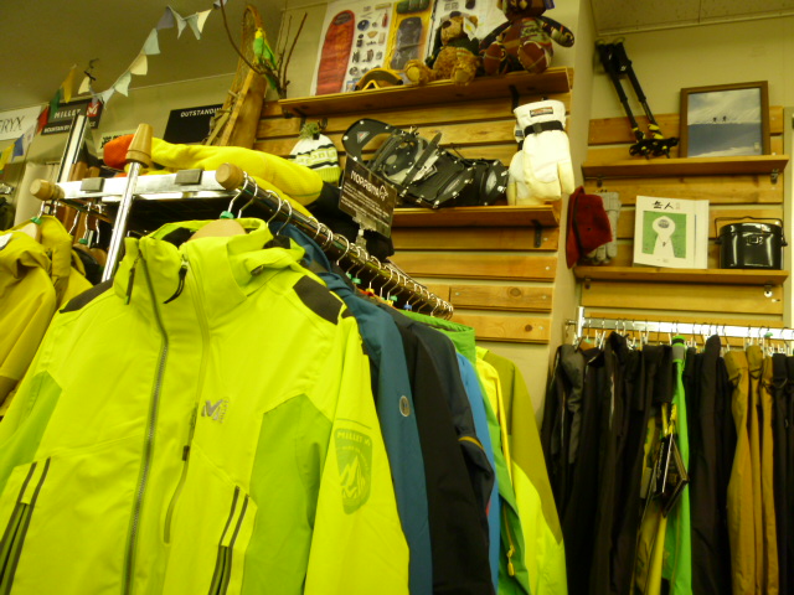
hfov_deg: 69.4
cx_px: 397
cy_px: 298
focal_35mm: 25
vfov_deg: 54.9
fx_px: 573
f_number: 2.8
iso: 200
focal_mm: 4.5
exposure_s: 1/30
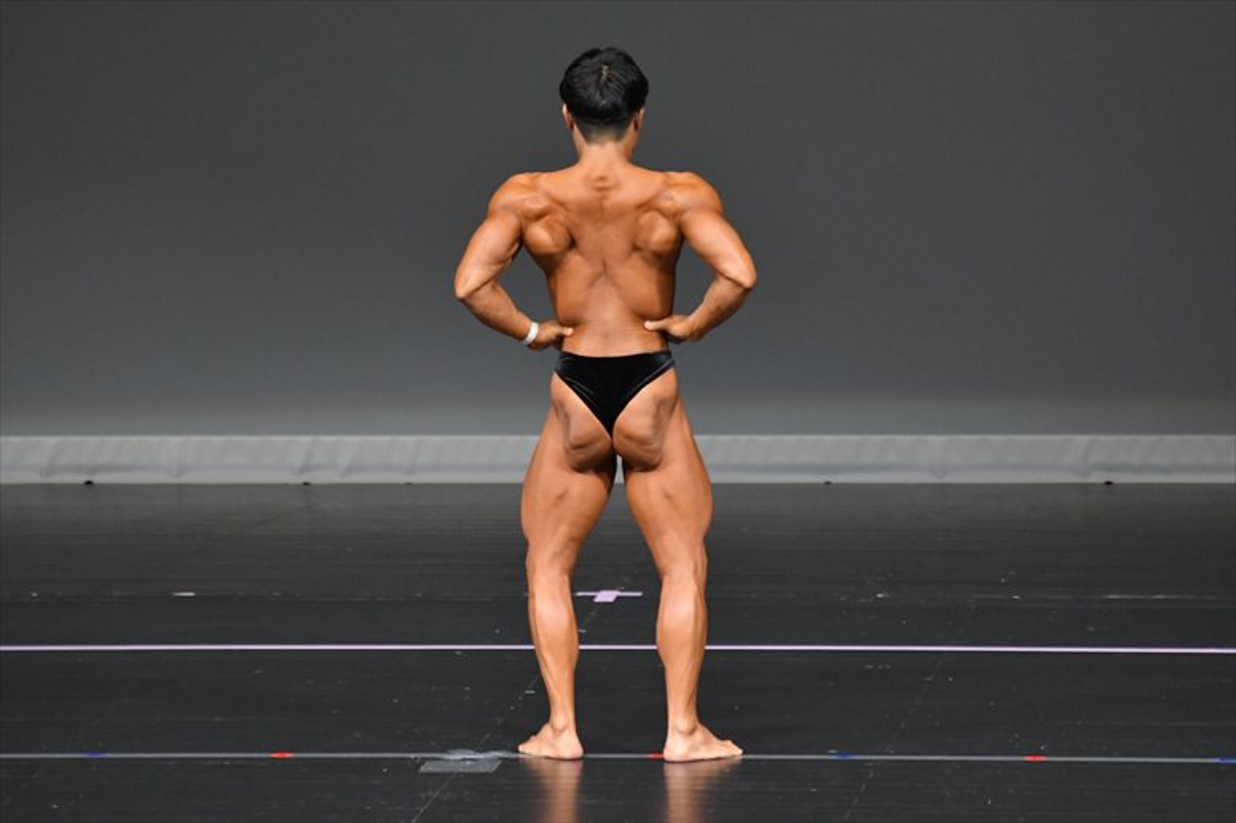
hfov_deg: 6.0
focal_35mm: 345
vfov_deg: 4.0
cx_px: 618
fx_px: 11839
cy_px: 412
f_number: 5.6
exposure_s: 1/400
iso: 4000
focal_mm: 230
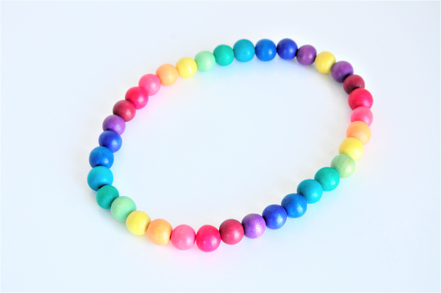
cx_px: 220
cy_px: 146
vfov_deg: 17.4
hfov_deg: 26.0
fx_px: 954
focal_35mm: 78
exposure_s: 1/125
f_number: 8
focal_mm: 52
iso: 2800
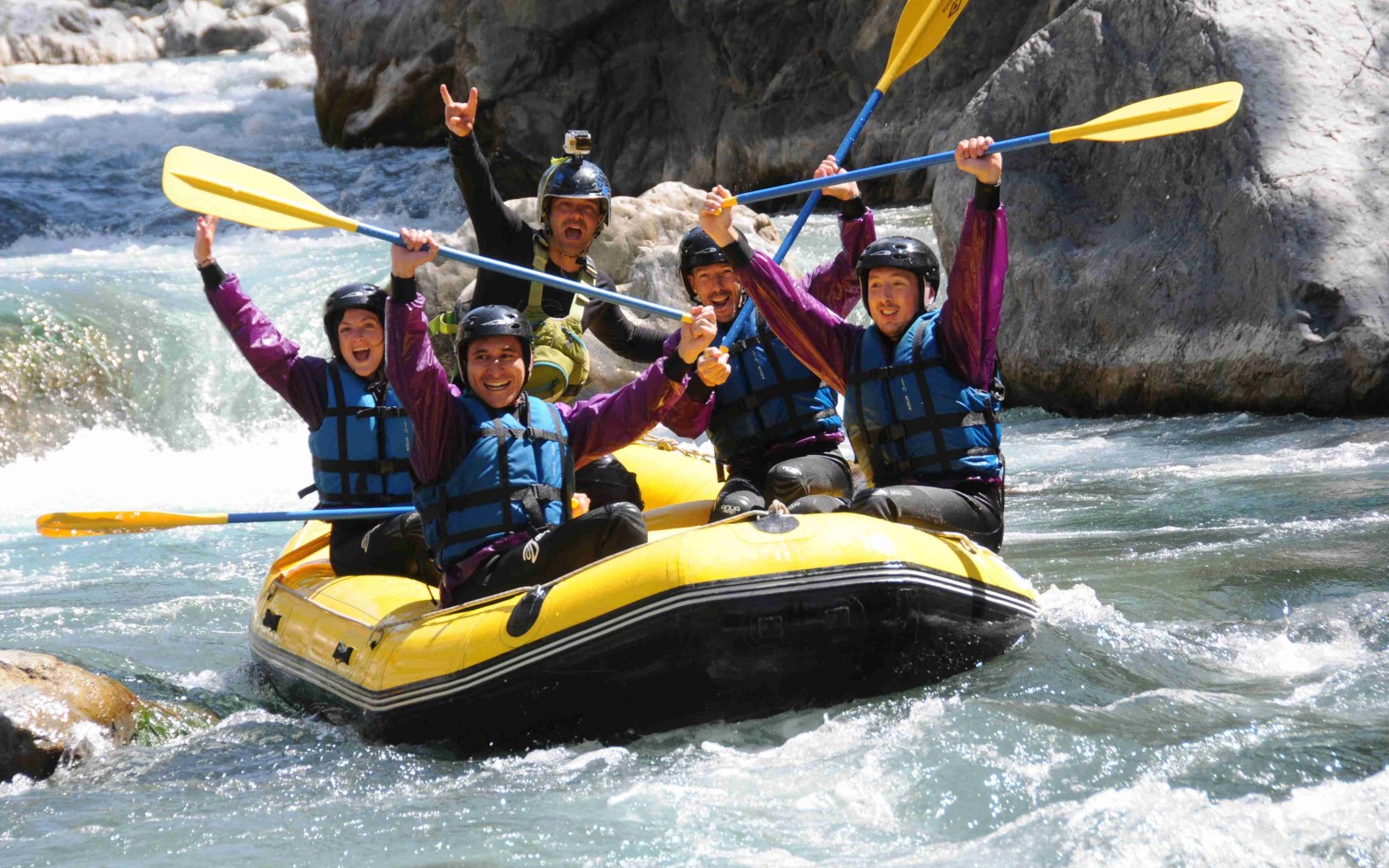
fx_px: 6510
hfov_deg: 12.2
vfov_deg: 7.6
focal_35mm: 172
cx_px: 692
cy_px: 406
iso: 400
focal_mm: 112
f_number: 8
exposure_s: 1/500
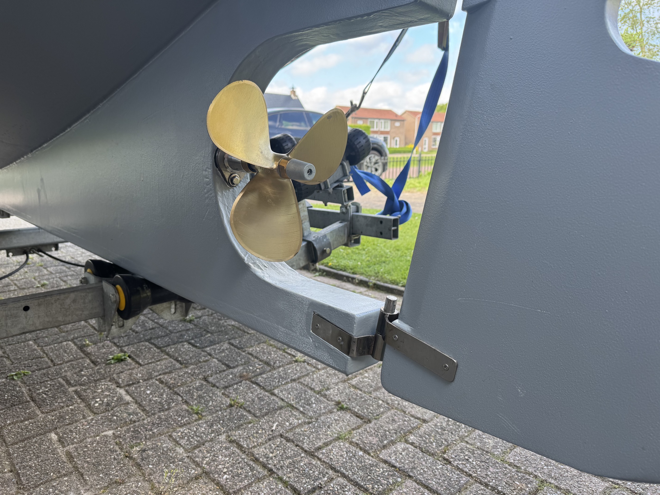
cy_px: 248
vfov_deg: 56.8
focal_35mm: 24
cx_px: 330
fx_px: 458
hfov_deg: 71.6
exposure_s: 1/242
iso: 64
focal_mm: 6.76
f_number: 1.78
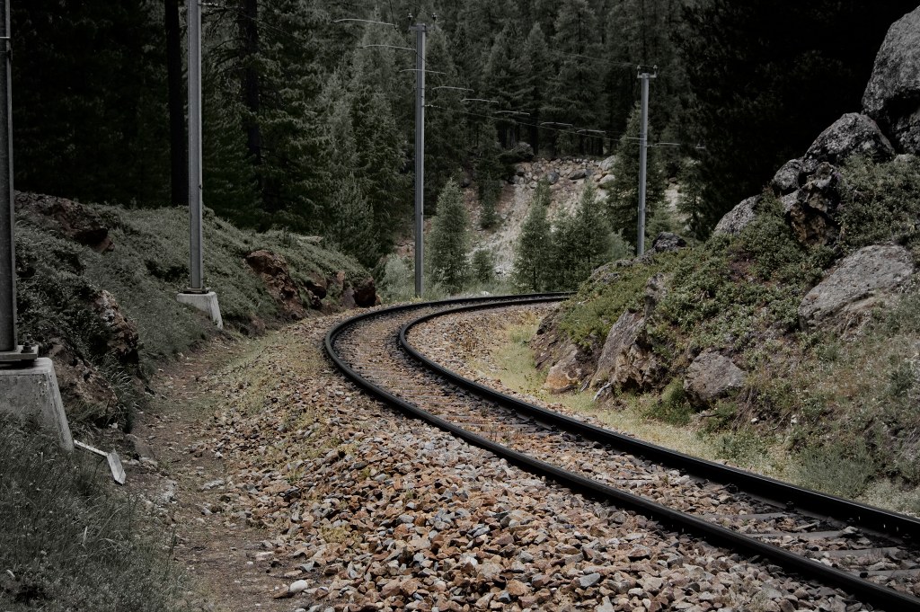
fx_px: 1455
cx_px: 460
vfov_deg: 23.7
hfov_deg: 35.1
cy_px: 306
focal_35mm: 57
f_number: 8
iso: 200
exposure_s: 1/250
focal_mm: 38
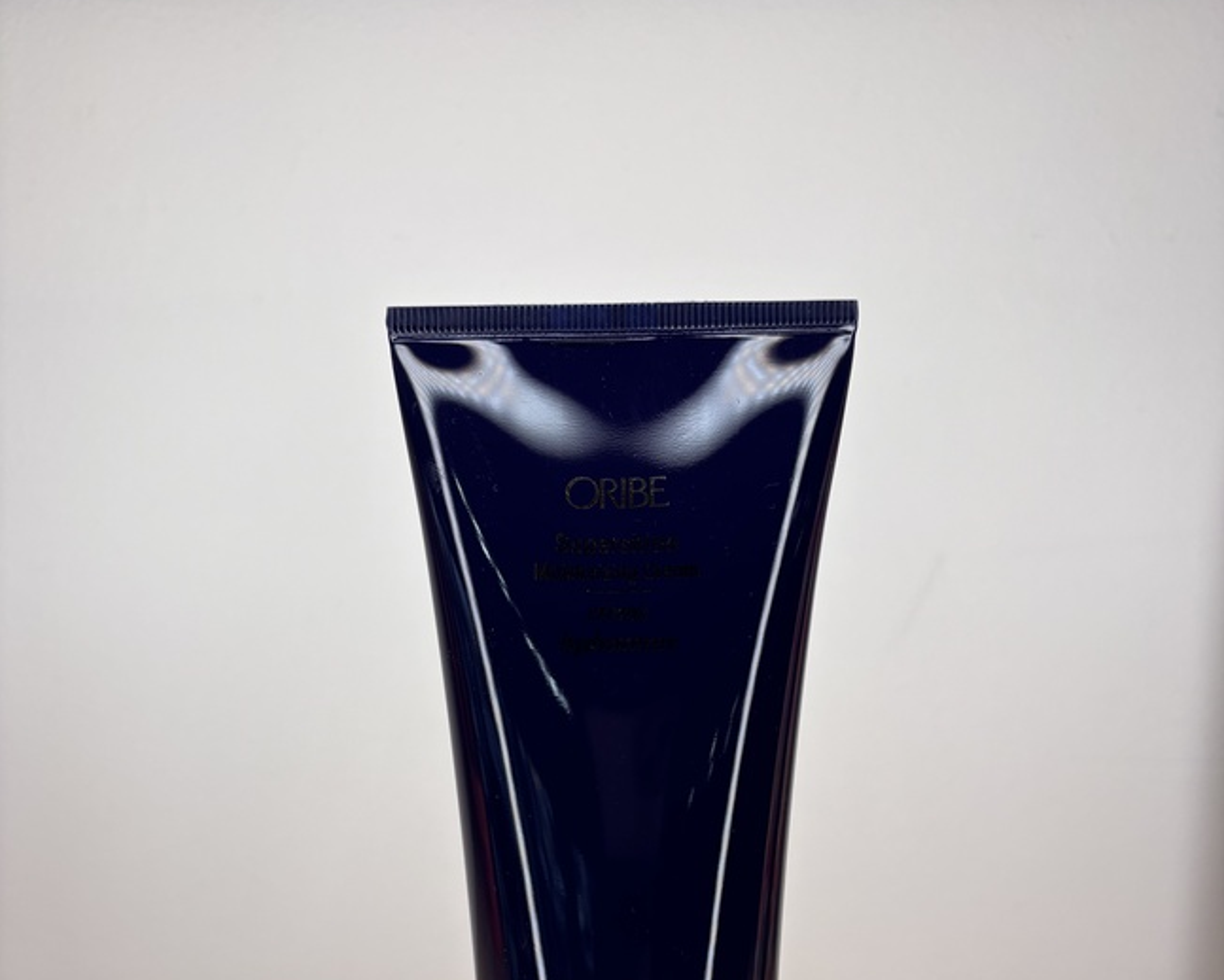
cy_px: 761
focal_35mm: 34
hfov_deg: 52.8
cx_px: 613
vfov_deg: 41.8
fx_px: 1232
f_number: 1.6
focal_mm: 5.96
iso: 50
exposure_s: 1/505
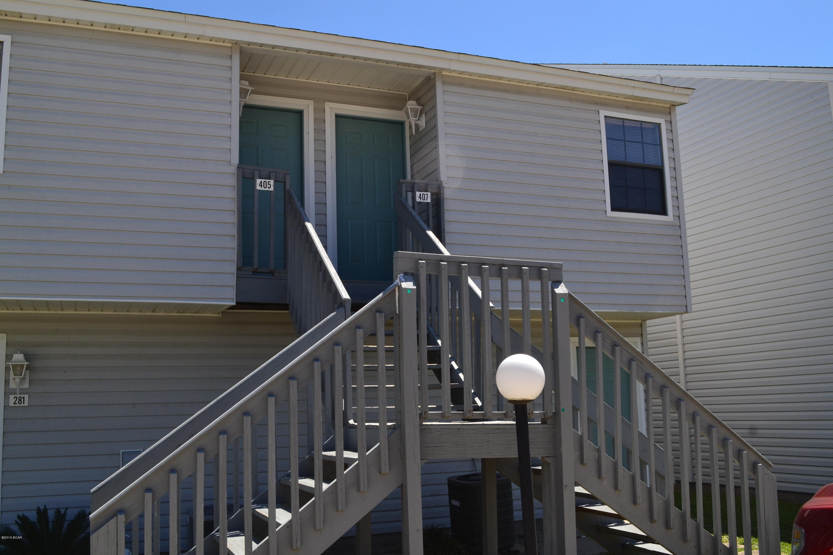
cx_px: 416
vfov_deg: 36.9
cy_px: 278
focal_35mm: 36
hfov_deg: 53.1
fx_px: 833
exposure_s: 1/400
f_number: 11
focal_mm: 24
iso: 400
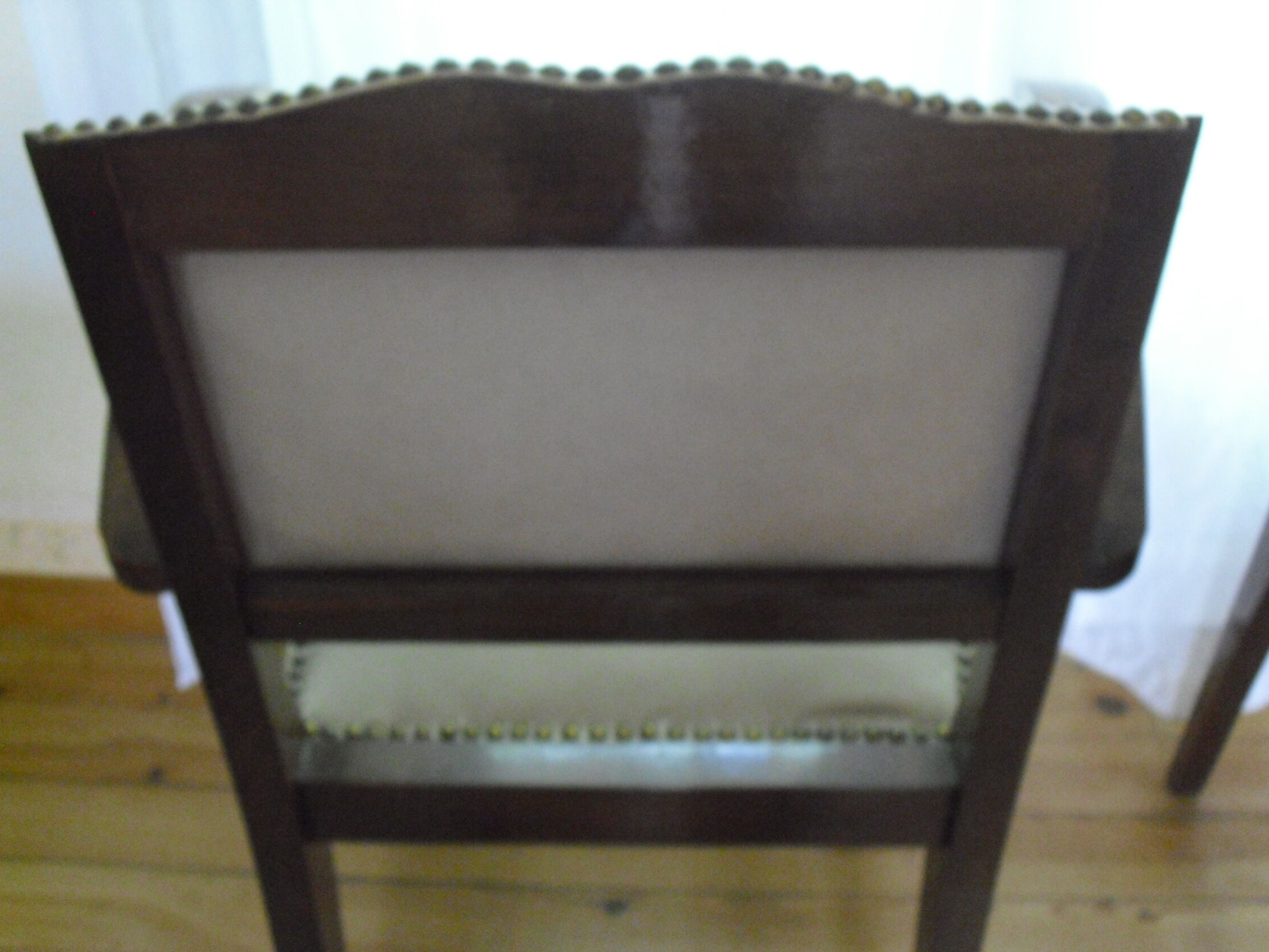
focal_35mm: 37
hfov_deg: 50.1
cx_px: 631
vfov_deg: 38.7
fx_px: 1356
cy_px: 487
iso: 800
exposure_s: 1/40
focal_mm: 6.3
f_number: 3.1
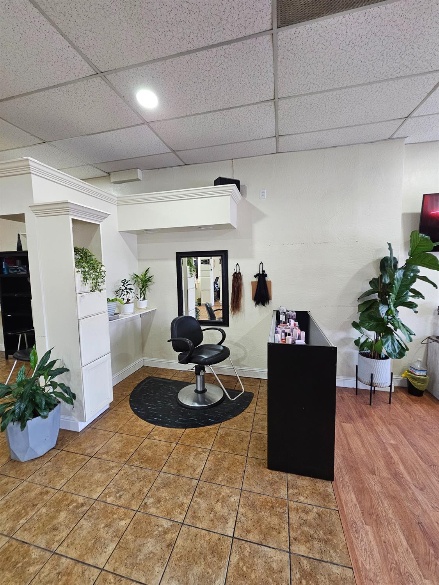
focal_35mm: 13
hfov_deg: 89.9
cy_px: 292
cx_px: 220
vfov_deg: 106.2
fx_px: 220
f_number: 2.2
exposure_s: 1/40
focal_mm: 2.2
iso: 320
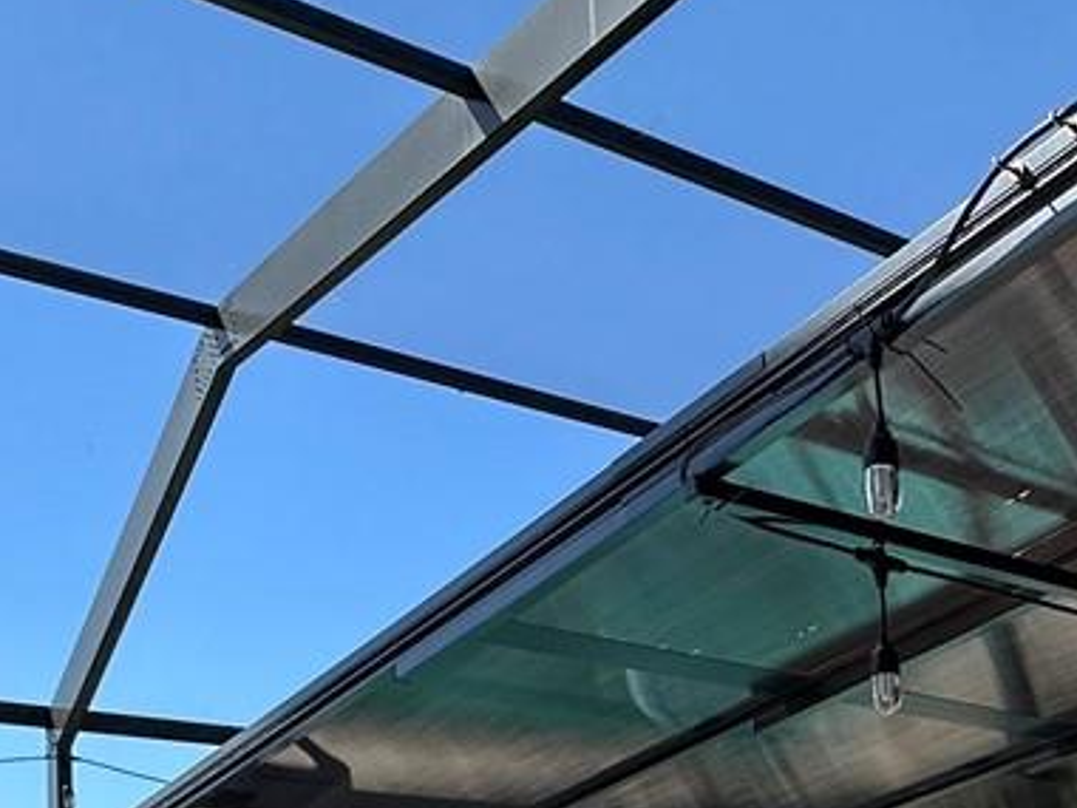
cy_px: 1080
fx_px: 1836
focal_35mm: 59
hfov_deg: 30.4
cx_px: 1080
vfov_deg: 22.0
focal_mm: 2.22
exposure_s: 1/496
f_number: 2.2
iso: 40
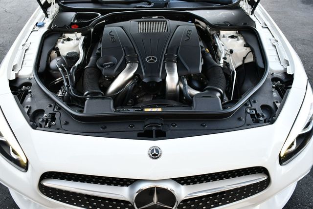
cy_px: 104
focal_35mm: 36
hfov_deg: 53.1
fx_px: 313
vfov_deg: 36.9
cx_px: 156
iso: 400
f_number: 3.5
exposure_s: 1/250
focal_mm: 18
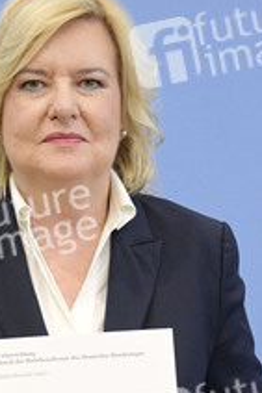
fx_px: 1279
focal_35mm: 117
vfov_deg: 17.3
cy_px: 323
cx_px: 56
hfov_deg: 11.7
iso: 4000
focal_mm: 62
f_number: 5
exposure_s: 1/640
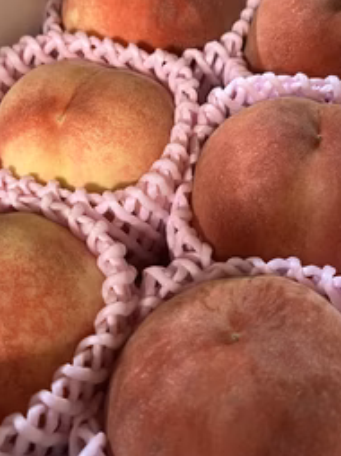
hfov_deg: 35.0
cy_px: 180
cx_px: 149
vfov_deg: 45.5
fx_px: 539
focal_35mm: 41
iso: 500
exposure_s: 1/37
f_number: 1.6
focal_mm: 5.1
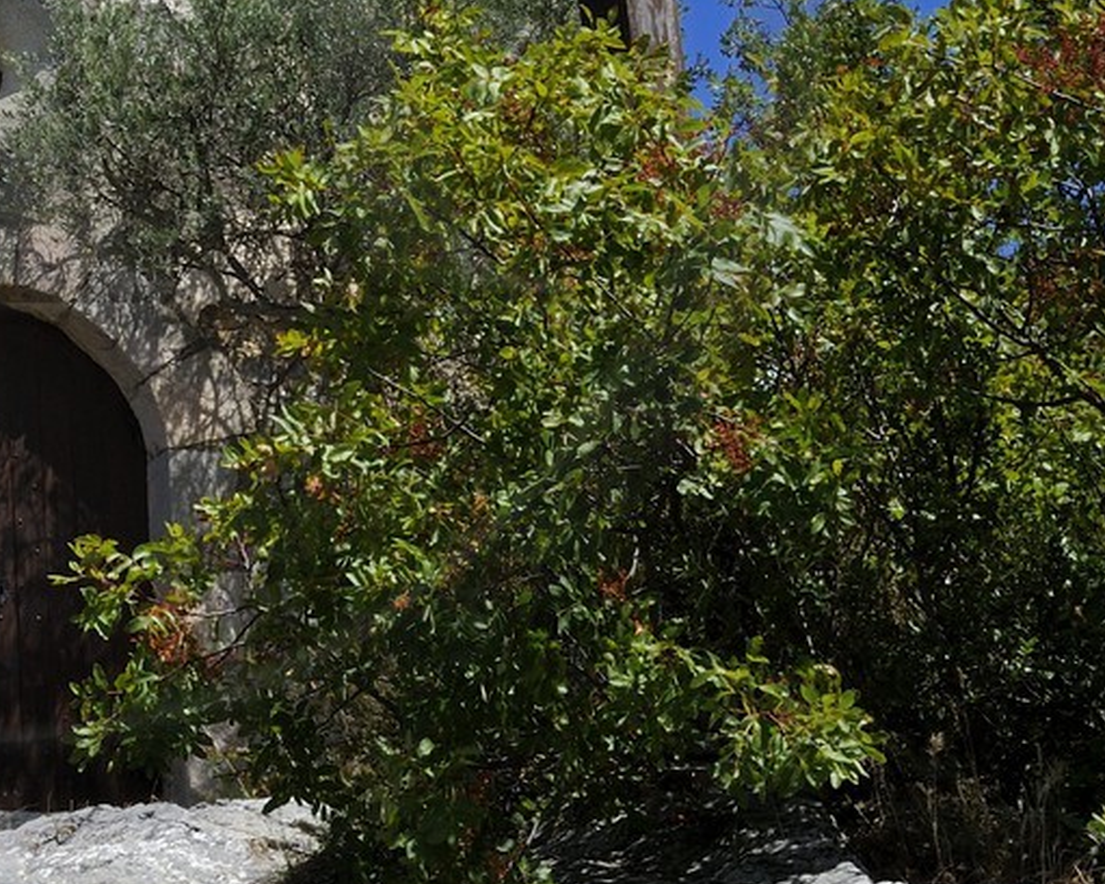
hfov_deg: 19.6
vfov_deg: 16.0
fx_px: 3075
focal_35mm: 94
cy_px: -48
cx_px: -63
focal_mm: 32
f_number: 18
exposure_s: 1/200
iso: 400
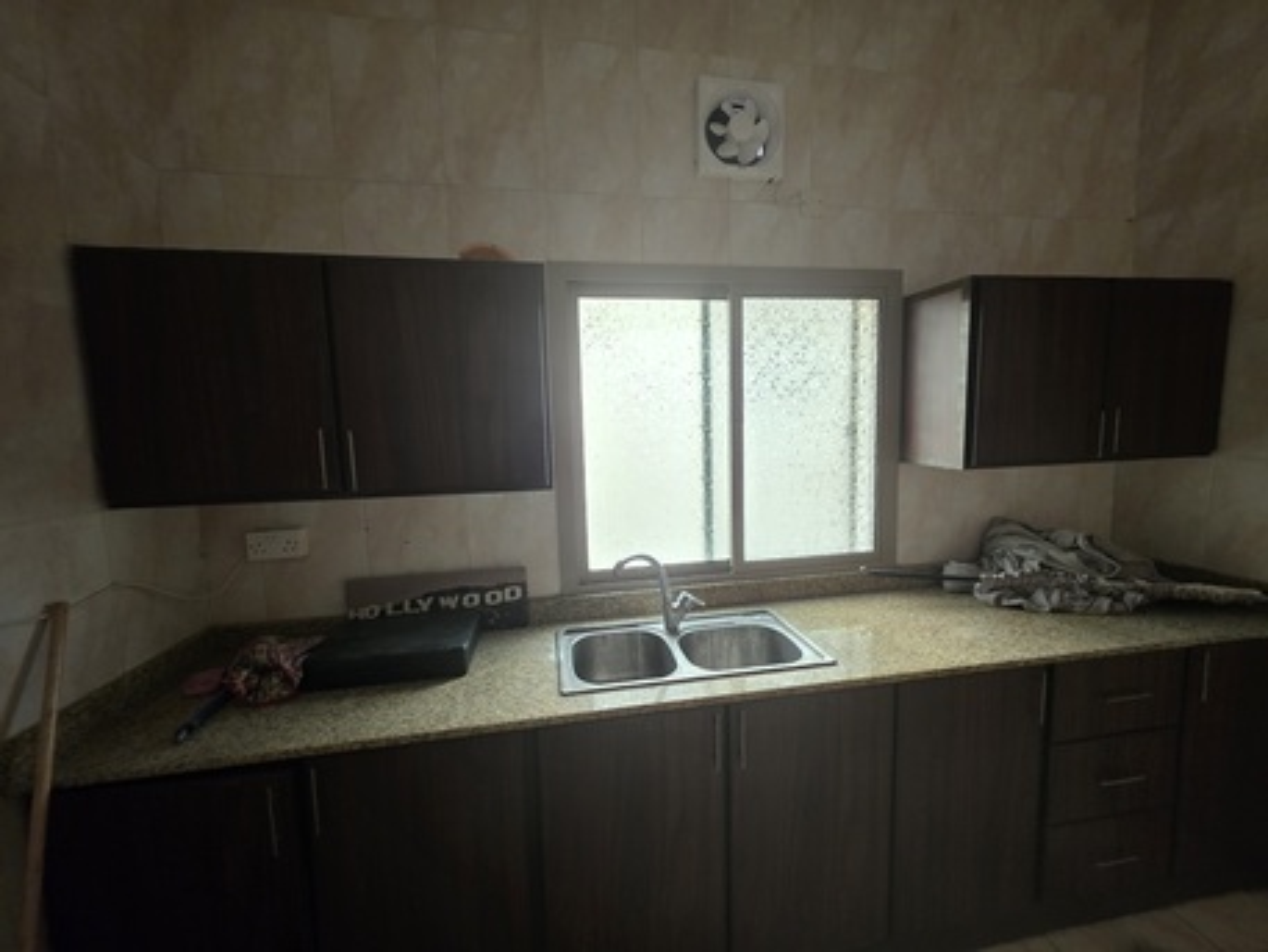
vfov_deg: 89.9
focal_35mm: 13
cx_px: 634
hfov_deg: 106.2
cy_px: 476
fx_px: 476
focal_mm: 2.2
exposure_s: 1/50
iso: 400
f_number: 1.9
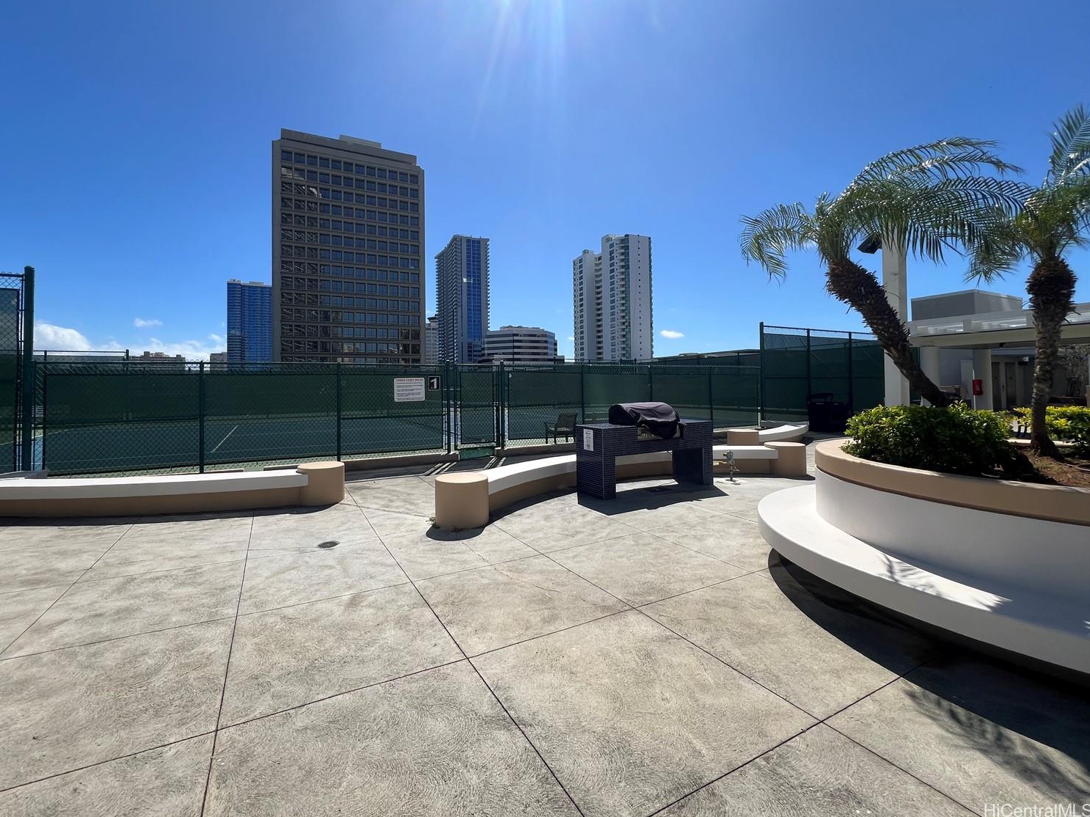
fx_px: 441
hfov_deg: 101.9
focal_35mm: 14
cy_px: 378
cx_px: 505
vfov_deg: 85.5
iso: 32
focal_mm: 1.57
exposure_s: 1/2137
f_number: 1.8
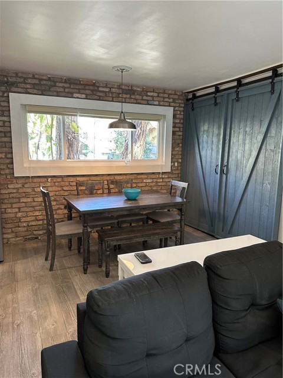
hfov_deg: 56.8
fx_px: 262
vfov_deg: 71.6
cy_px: 189
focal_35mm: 24
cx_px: 142
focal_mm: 6.86
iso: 250
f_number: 1.78
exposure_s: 1/60
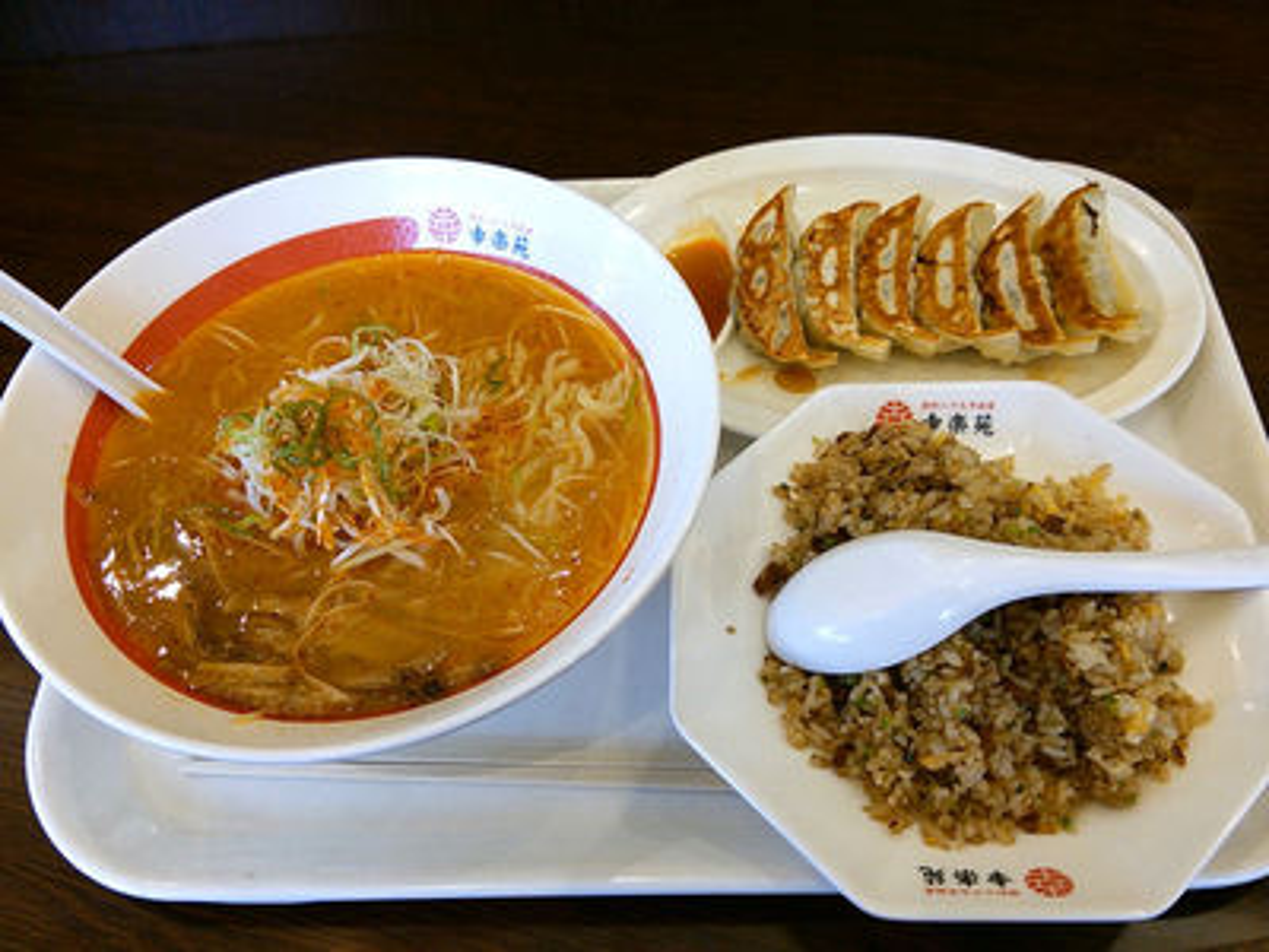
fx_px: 1100
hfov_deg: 60.0
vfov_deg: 46.8
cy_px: 476
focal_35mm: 30
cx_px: 634
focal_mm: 4.06
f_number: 1.94
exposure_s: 1/59
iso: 40
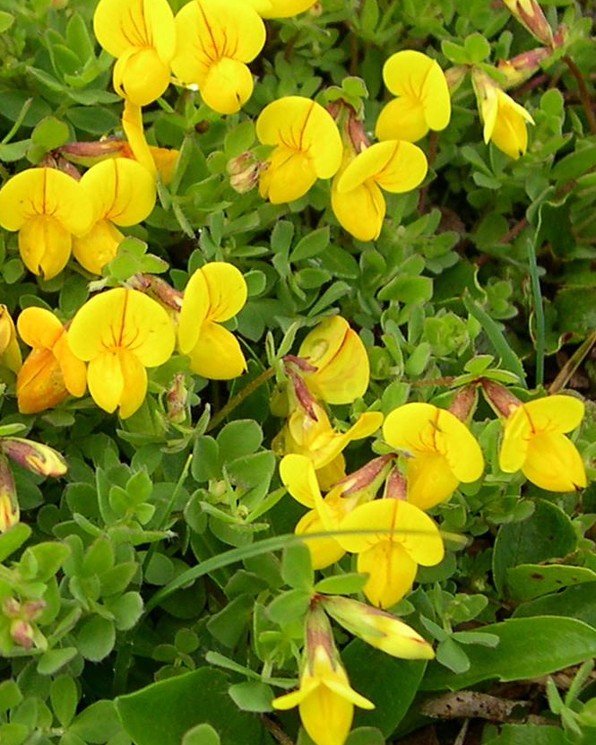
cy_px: 177
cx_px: 358
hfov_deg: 26.2
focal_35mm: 58
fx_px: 1279
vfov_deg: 31.8
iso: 100
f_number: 2.8
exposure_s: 1/358
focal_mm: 8
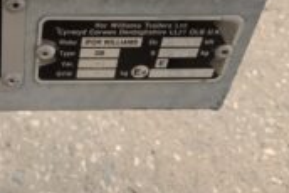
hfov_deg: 30.5
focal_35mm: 63
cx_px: 30
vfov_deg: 20.8
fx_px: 506
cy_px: -5
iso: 16
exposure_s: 1/700
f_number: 1.8
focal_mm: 3
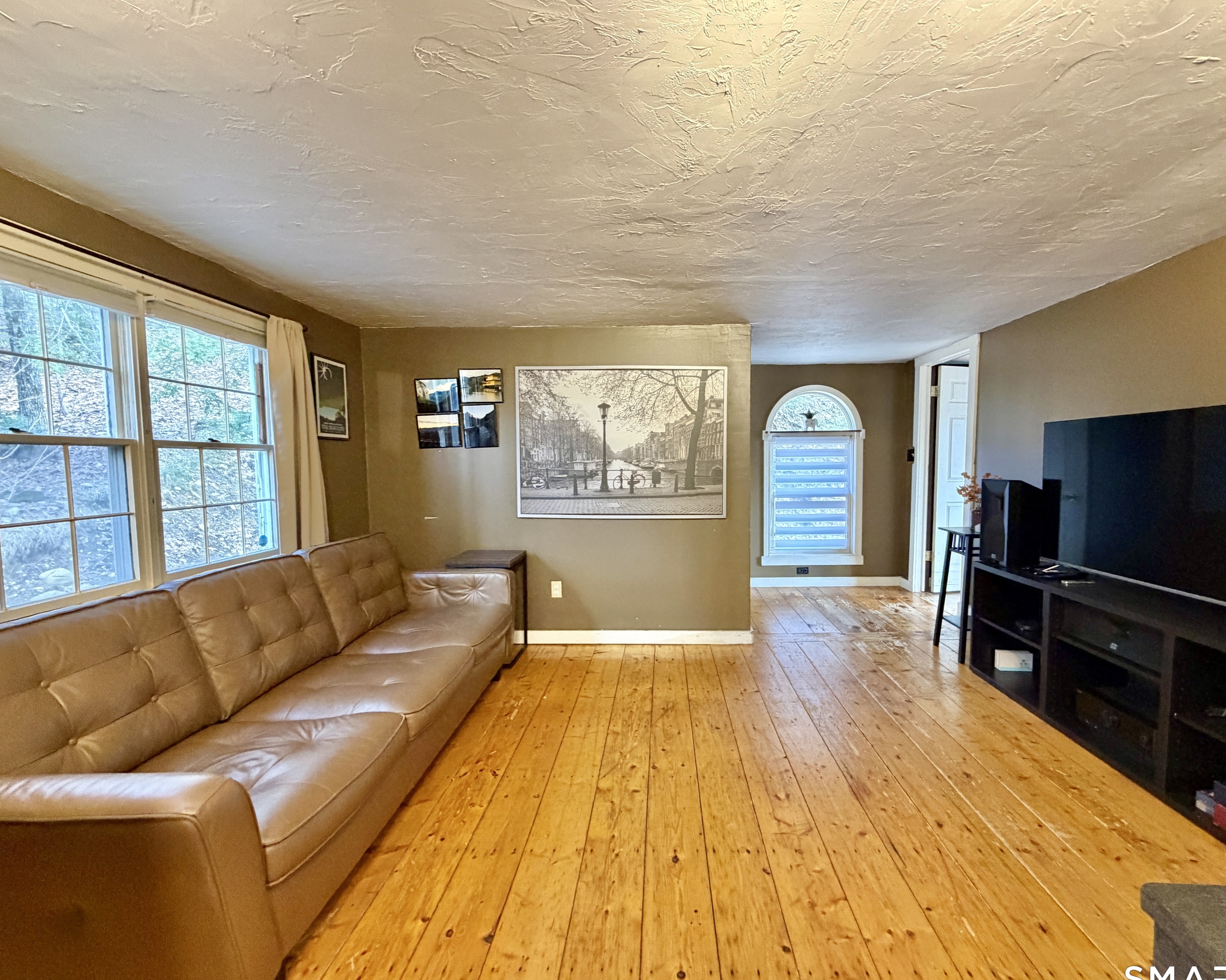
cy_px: 497
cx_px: 652
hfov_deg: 96.7
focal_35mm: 15
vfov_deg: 84.0
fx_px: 544
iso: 500
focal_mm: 2.22
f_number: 2.2
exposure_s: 1/60
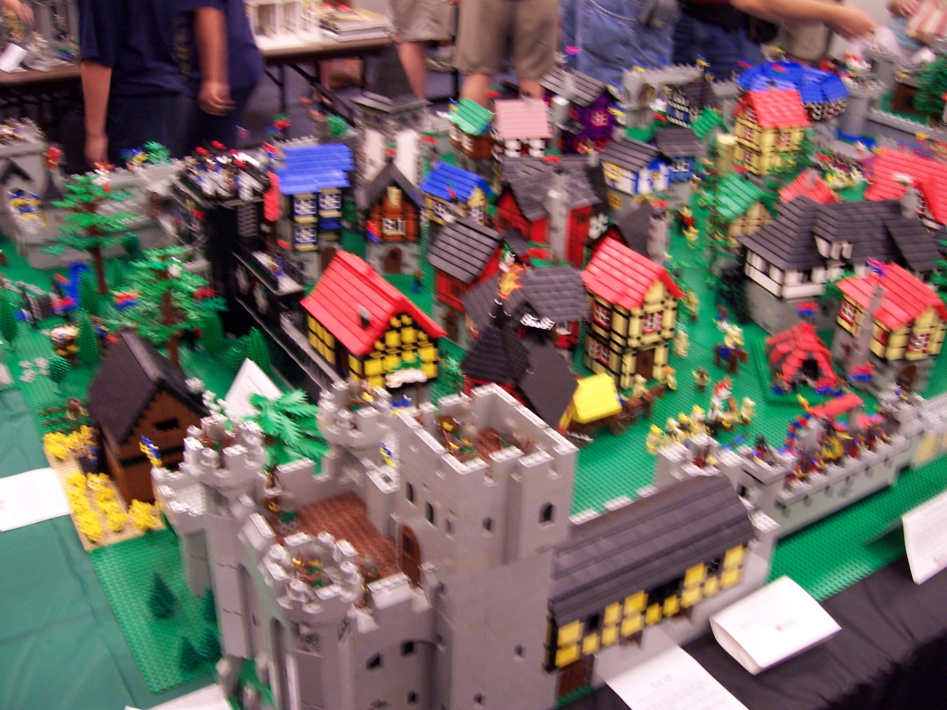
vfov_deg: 39.7
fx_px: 985
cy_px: 355
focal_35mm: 36
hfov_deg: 51.4
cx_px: 474
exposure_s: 1/6
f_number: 3
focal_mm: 6
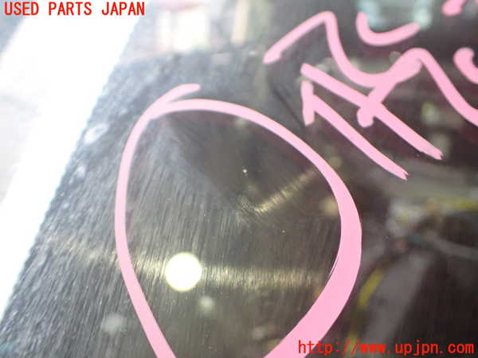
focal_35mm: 30
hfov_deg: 60.0
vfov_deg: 46.8
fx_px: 414
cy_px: 179
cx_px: 239
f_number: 2.3
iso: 800
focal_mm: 5.4
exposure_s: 1/125
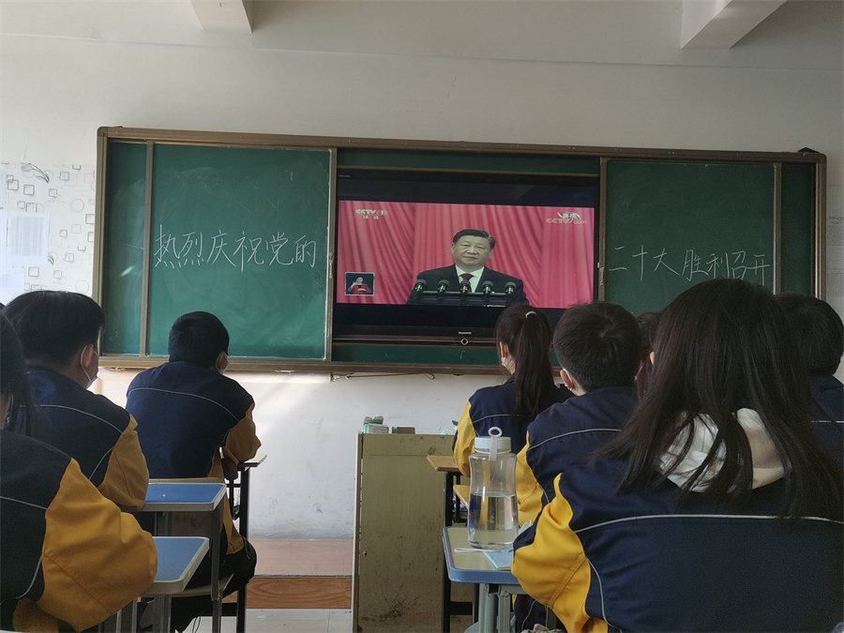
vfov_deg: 34.3
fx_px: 1024
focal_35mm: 42
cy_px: 316
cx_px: 422
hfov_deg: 44.8
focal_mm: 4.75
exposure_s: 1/120
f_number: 1.8
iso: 100
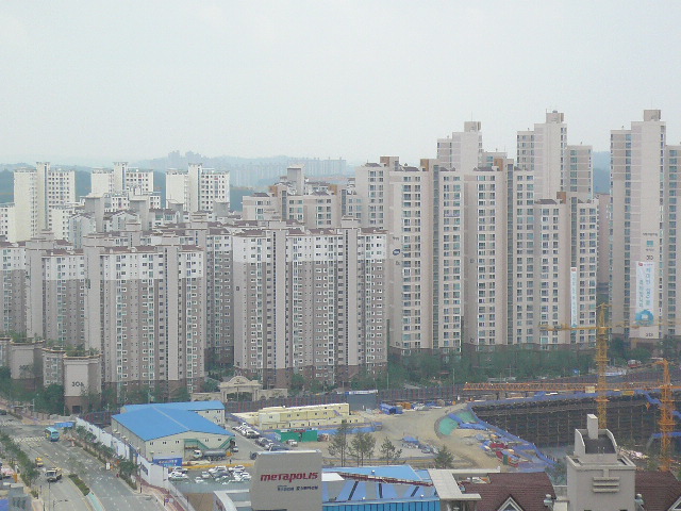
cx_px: 340
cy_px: 256
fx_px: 1849
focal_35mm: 94
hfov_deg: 20.9
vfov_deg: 15.7
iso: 100
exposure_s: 1/400
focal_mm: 10.3
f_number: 4.1
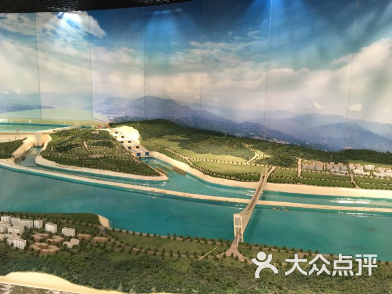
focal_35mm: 29
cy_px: 147
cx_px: 196
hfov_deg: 61.7
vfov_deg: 48.2
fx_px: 328
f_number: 2.2
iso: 125
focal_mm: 4.15
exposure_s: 1/33
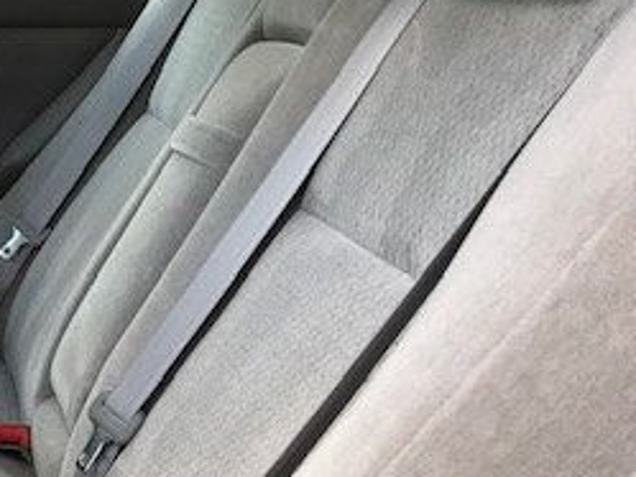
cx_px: -161
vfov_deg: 20.4
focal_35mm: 72
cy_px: 270
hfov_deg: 24.1
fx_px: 1323
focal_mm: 3.99
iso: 20
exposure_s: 1/60
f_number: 1.8
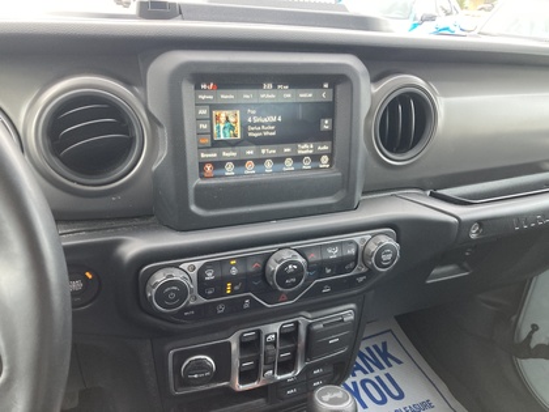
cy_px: 206
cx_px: 274
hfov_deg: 63.4
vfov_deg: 49.7
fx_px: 444
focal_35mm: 28
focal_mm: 3.99
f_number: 1.8
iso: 160
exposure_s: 1/60
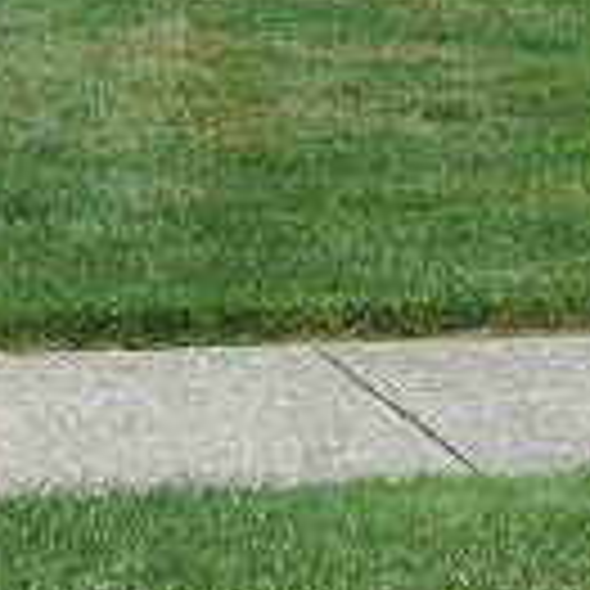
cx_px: 297
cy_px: -358
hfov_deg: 9.8
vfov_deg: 9.4
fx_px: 3452
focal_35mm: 179
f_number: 4.5
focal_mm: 10
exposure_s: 1/640
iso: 100
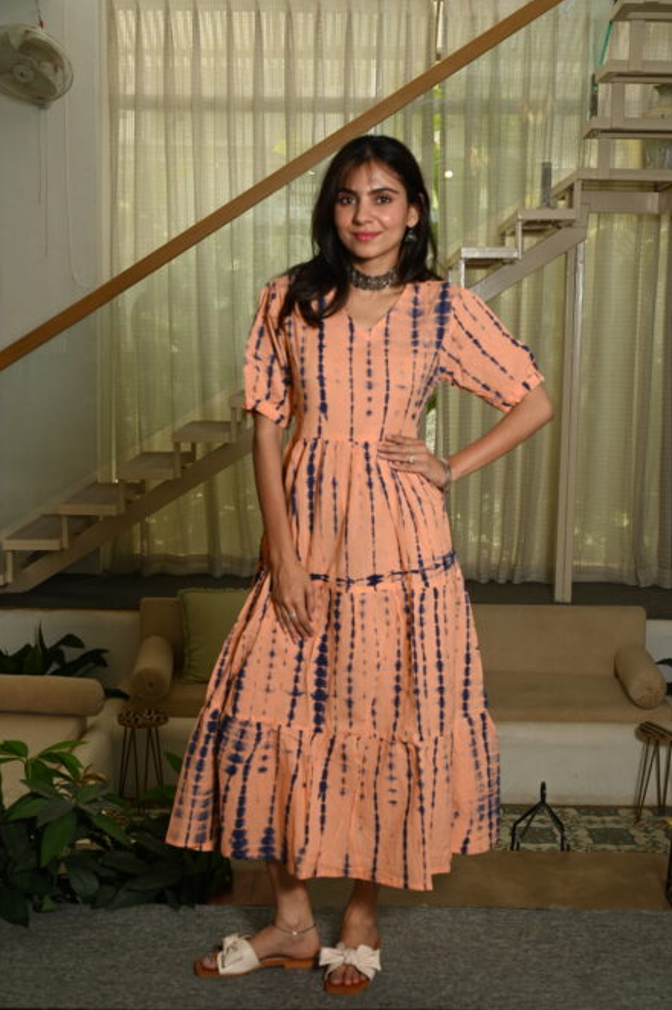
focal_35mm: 45
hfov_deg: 29.8
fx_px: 1261
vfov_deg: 43.6
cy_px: 501
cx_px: 330
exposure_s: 1/160
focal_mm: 44
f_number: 9
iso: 640
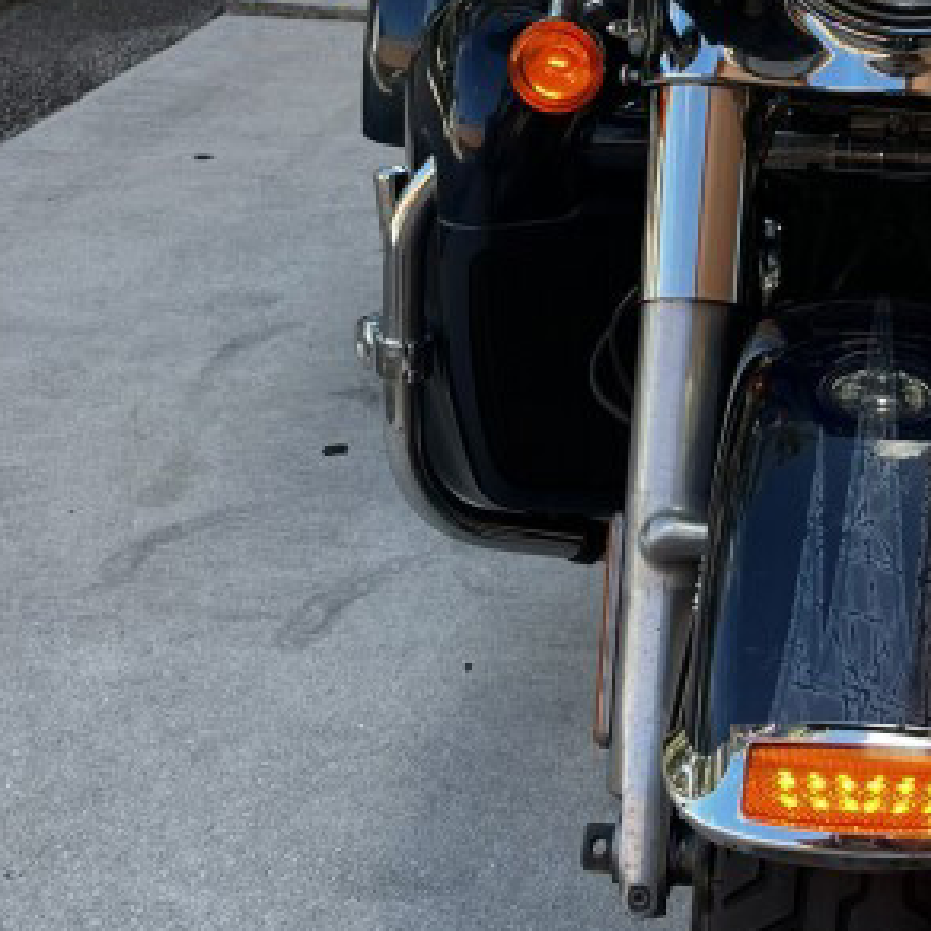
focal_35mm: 63
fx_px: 1917
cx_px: 877
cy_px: 214
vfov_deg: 26.9
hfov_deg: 26.2
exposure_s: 1/350
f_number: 1.6
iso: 50
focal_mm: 5.1
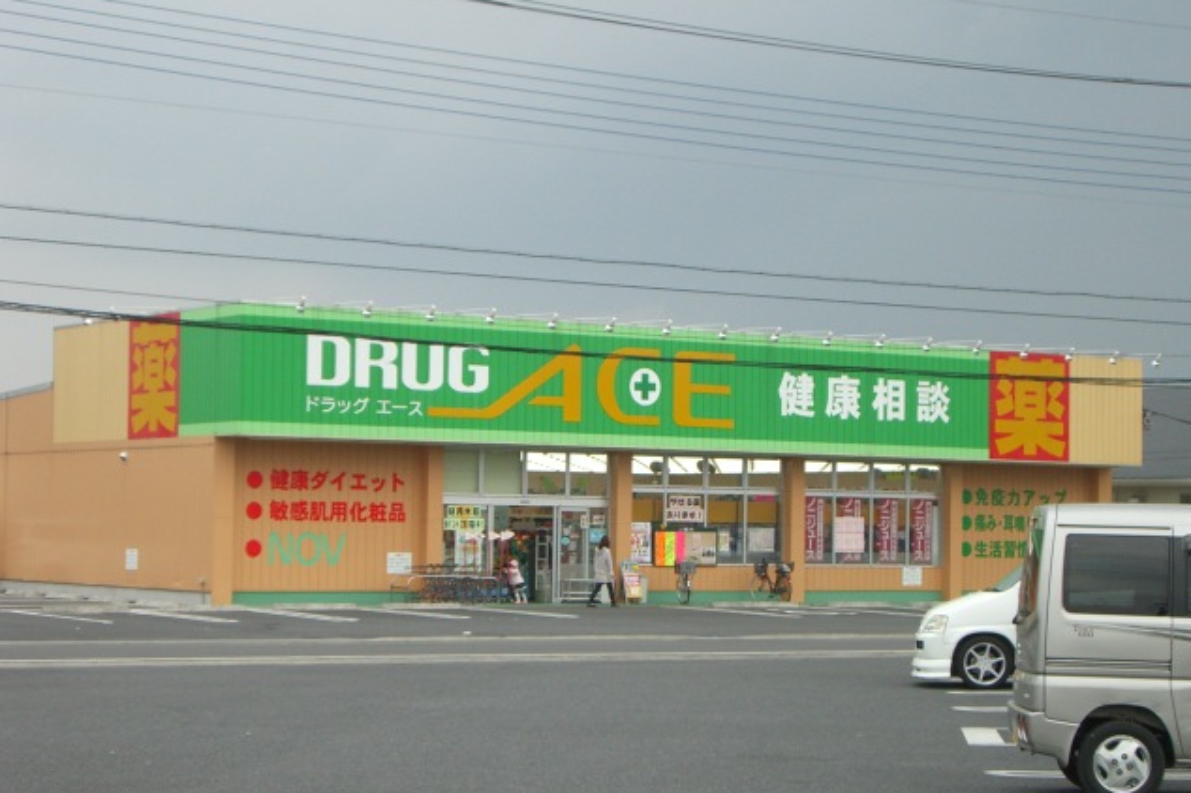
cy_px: 442
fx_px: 2744
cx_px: 597
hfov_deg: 24.5
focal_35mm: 83
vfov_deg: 16.4
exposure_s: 1/250
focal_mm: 12.8
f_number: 4.1
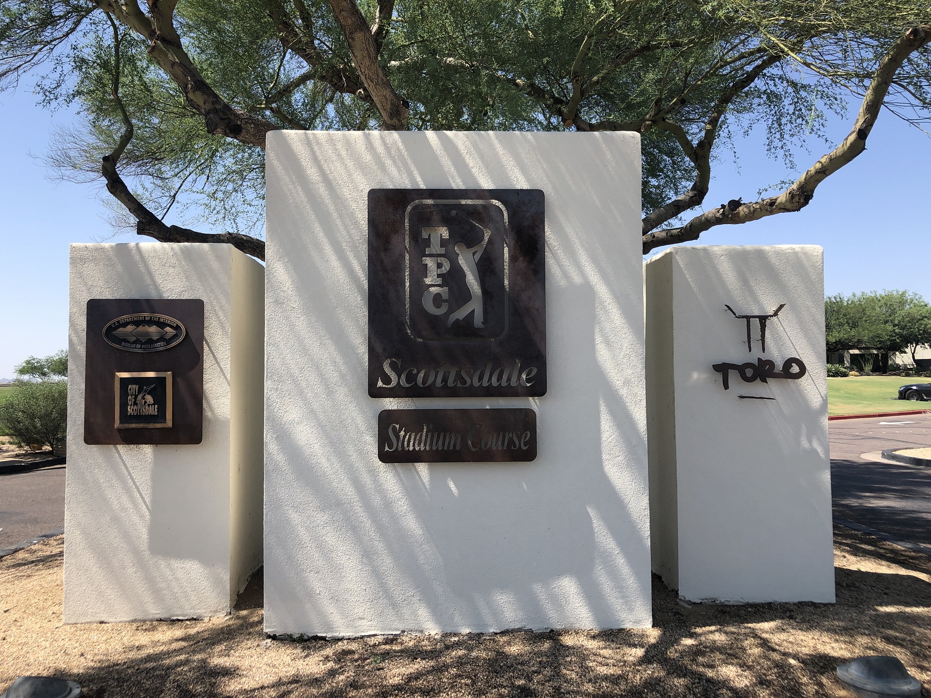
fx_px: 753
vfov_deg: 49.7
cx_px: 466
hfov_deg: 63.4
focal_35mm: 28
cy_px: 349
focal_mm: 3.99
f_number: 1.8
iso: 20
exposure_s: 1/1312
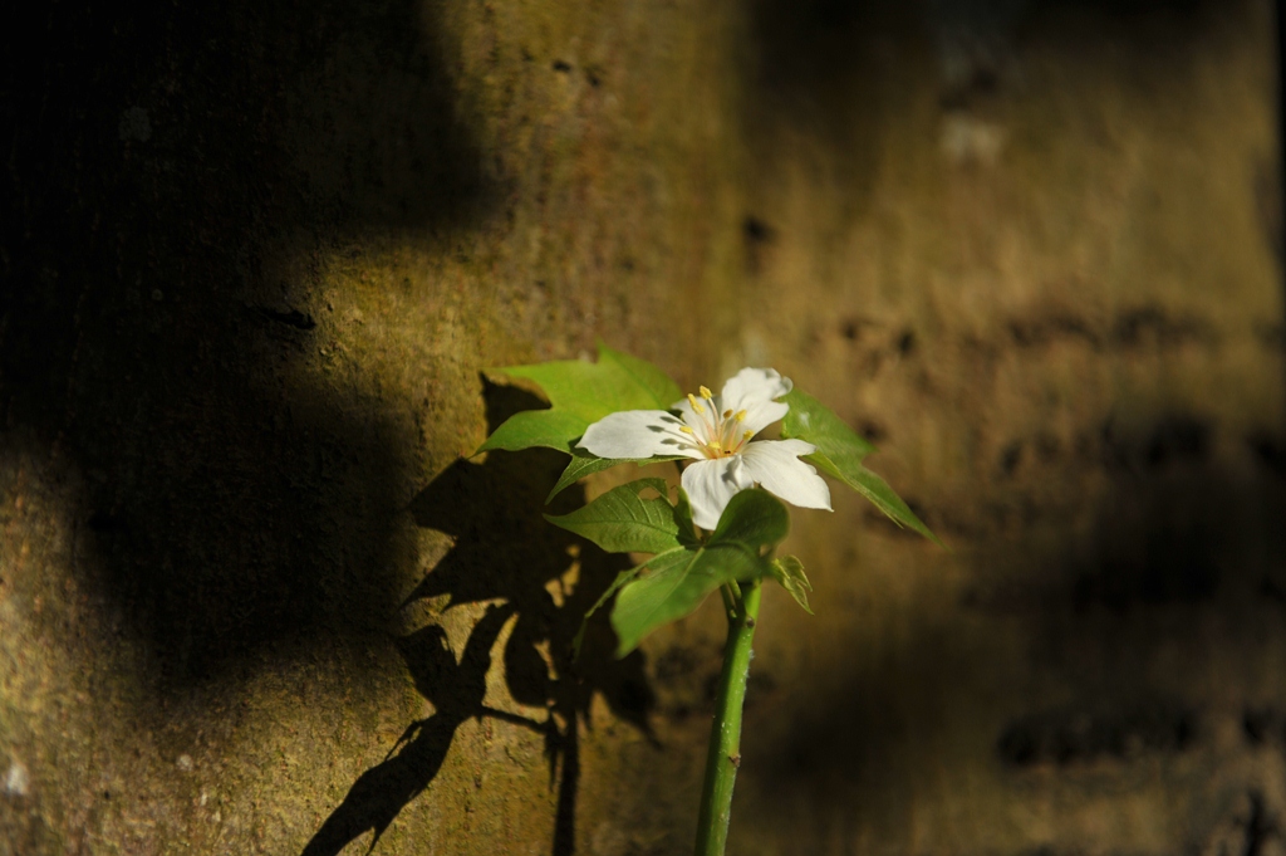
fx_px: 2498
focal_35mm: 70
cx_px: 643
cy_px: 428
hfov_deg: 28.9
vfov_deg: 19.4
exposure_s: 1/2500
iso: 200
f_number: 3.2
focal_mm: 70
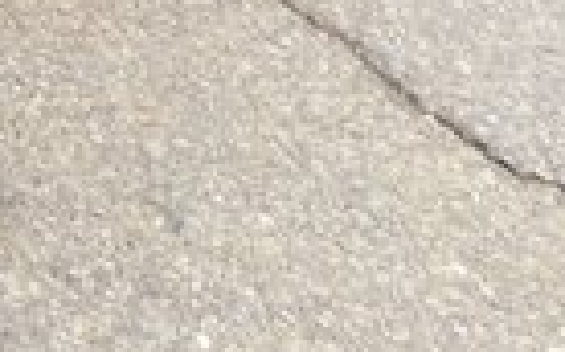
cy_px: -1007
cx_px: -905
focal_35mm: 181
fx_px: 2785
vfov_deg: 6.1
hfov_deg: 9.8
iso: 125
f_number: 3
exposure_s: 1/160
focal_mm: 4
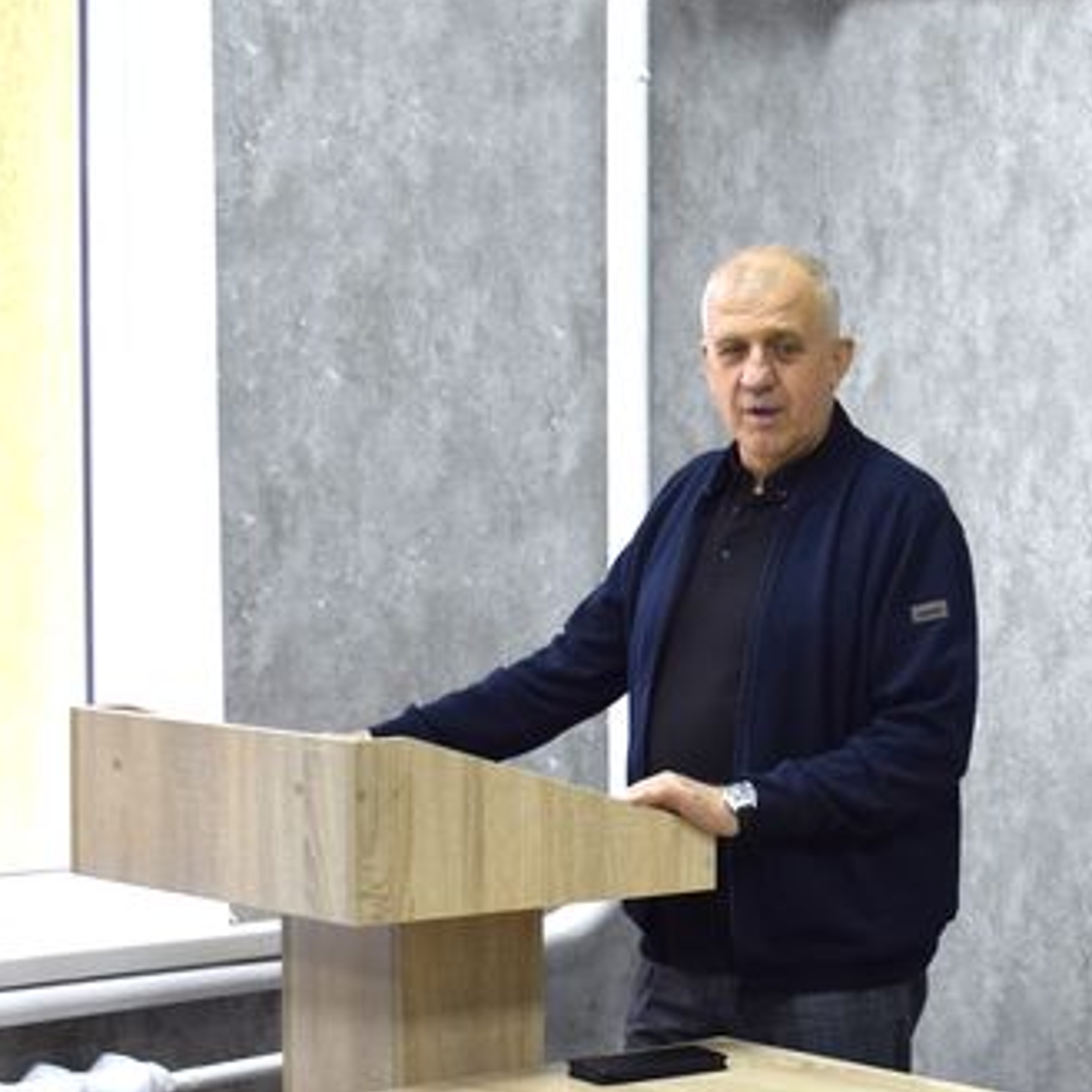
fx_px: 3319
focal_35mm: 93
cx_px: 1235
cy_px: 704
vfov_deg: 18.6
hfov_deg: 17.9
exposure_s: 1/60
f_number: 4.5
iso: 400
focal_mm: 32
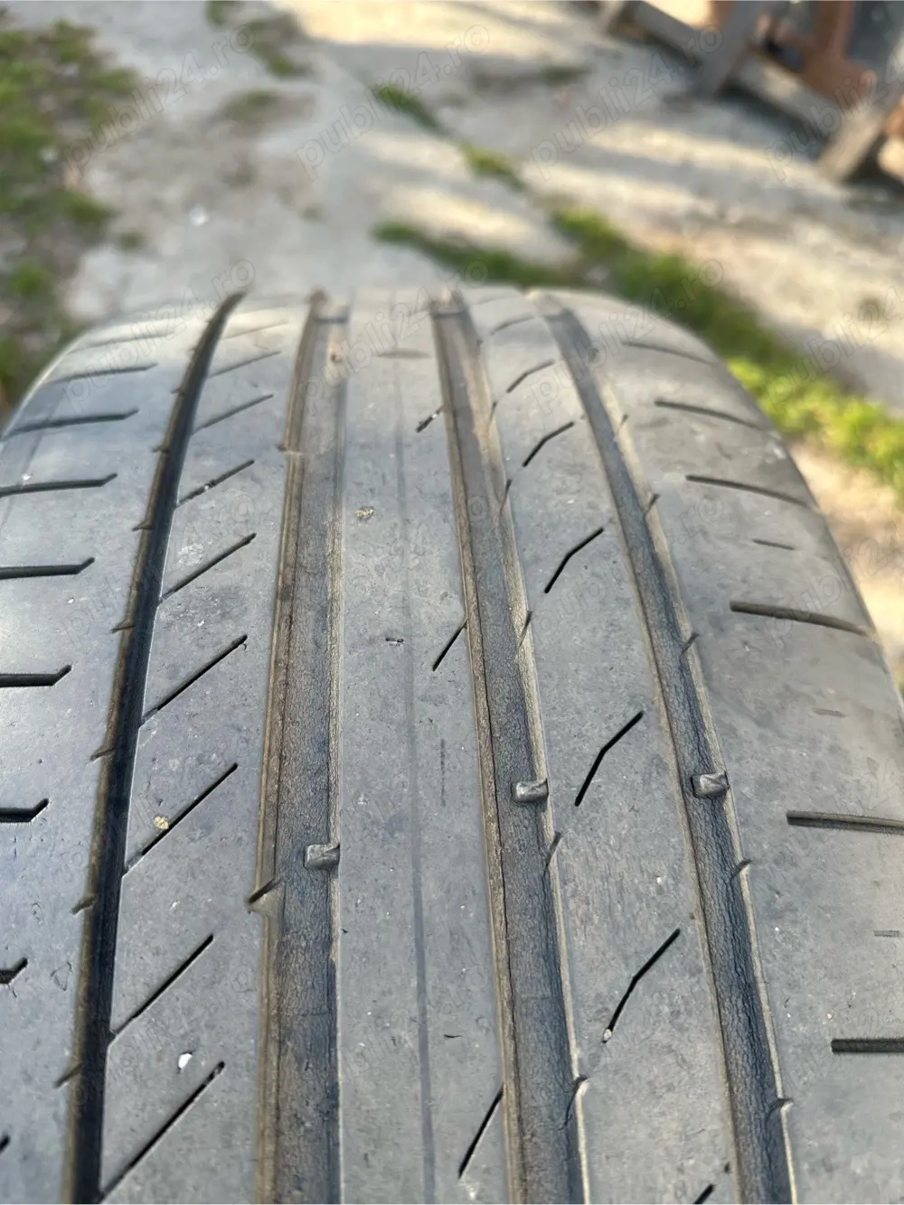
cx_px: 452
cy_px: 602
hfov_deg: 56.8
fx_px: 836
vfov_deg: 71.6
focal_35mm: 24
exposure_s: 1/494
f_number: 1.78
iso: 80
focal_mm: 6.86
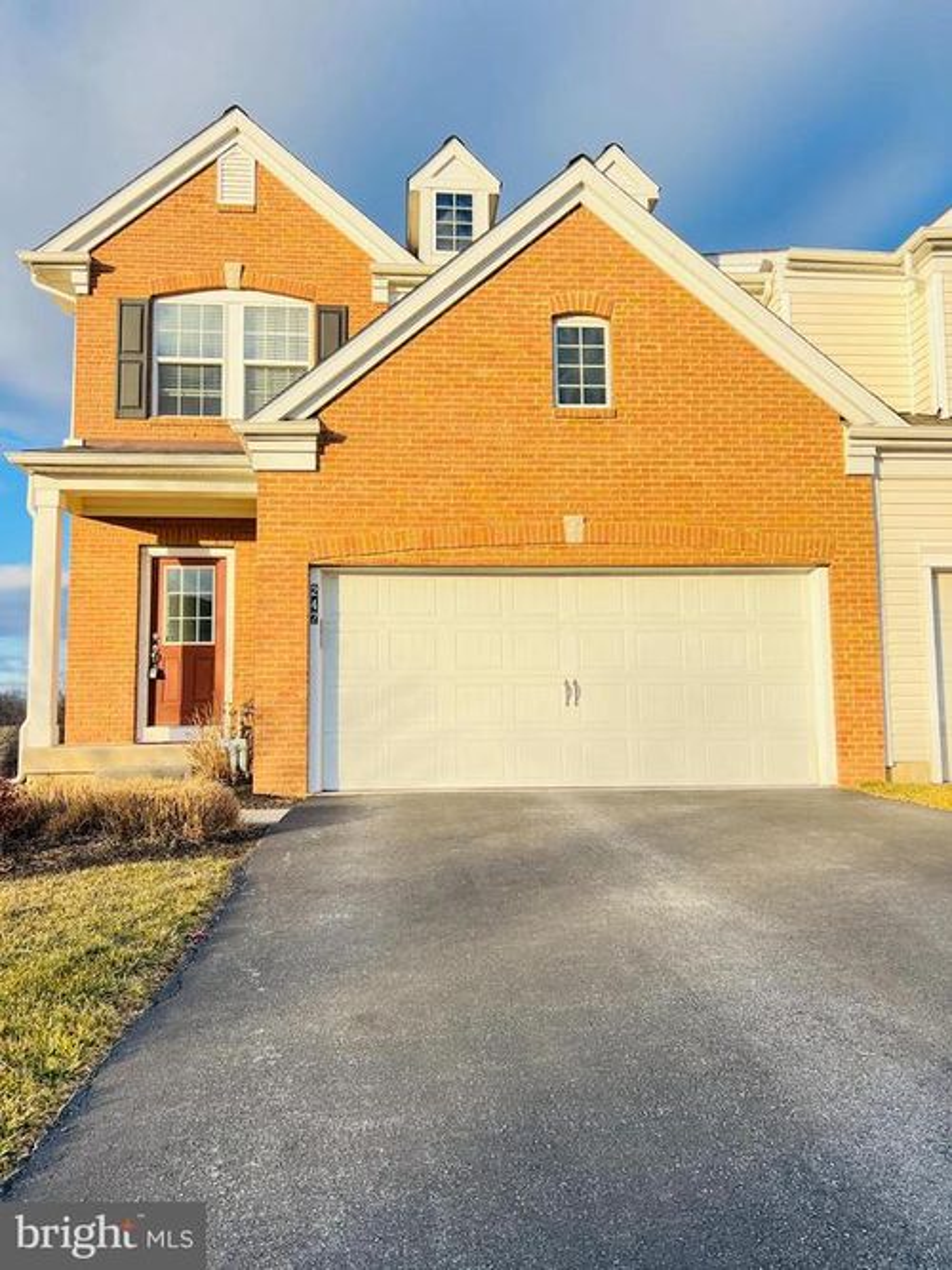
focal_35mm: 26
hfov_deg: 53.0
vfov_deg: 67.3
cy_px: 635
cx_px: 476
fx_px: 954
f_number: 1.5
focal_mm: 5.7
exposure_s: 1/1344
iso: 50
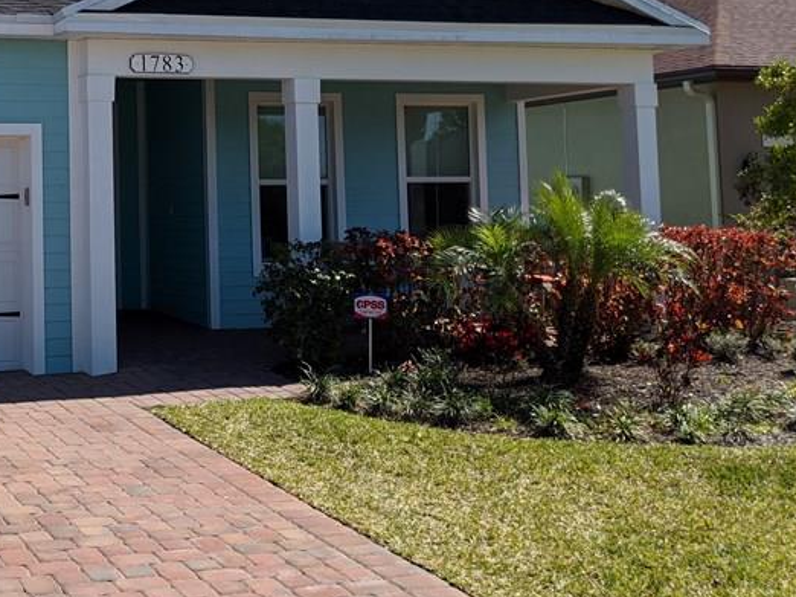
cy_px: 116
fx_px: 1218
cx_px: 29
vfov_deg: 27.0
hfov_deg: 33.6
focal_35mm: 53
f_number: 1.73
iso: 56
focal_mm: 4.38
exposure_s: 1/2933
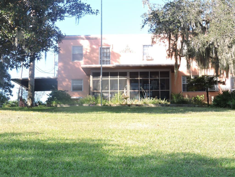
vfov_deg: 19.6
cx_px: 118
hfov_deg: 26.0
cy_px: 88
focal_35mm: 75
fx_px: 509
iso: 280
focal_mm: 13.4
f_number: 3.9
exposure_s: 1/400
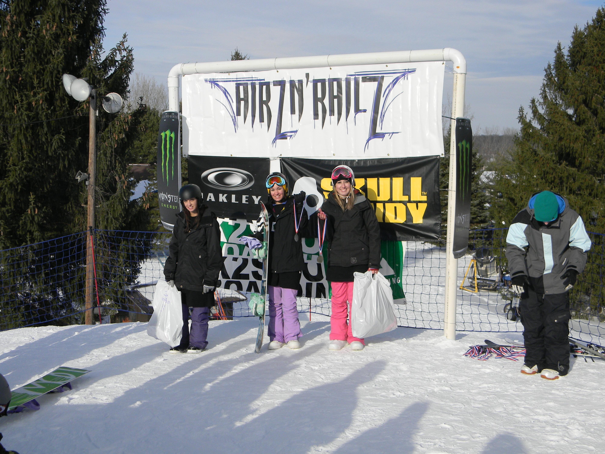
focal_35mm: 47
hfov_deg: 40.4
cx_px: 302
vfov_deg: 30.9
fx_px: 821
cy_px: 227
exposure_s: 1/388
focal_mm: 8.6
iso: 80
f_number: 7.8
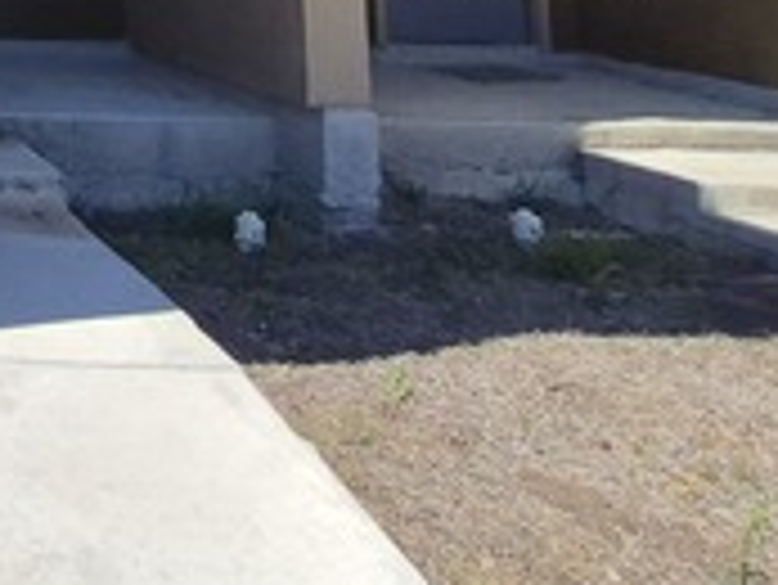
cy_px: -212
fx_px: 1080
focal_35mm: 48
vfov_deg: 25.3
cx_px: -346
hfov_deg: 28.4
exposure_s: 1/1996
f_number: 2.2
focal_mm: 1.74
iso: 50
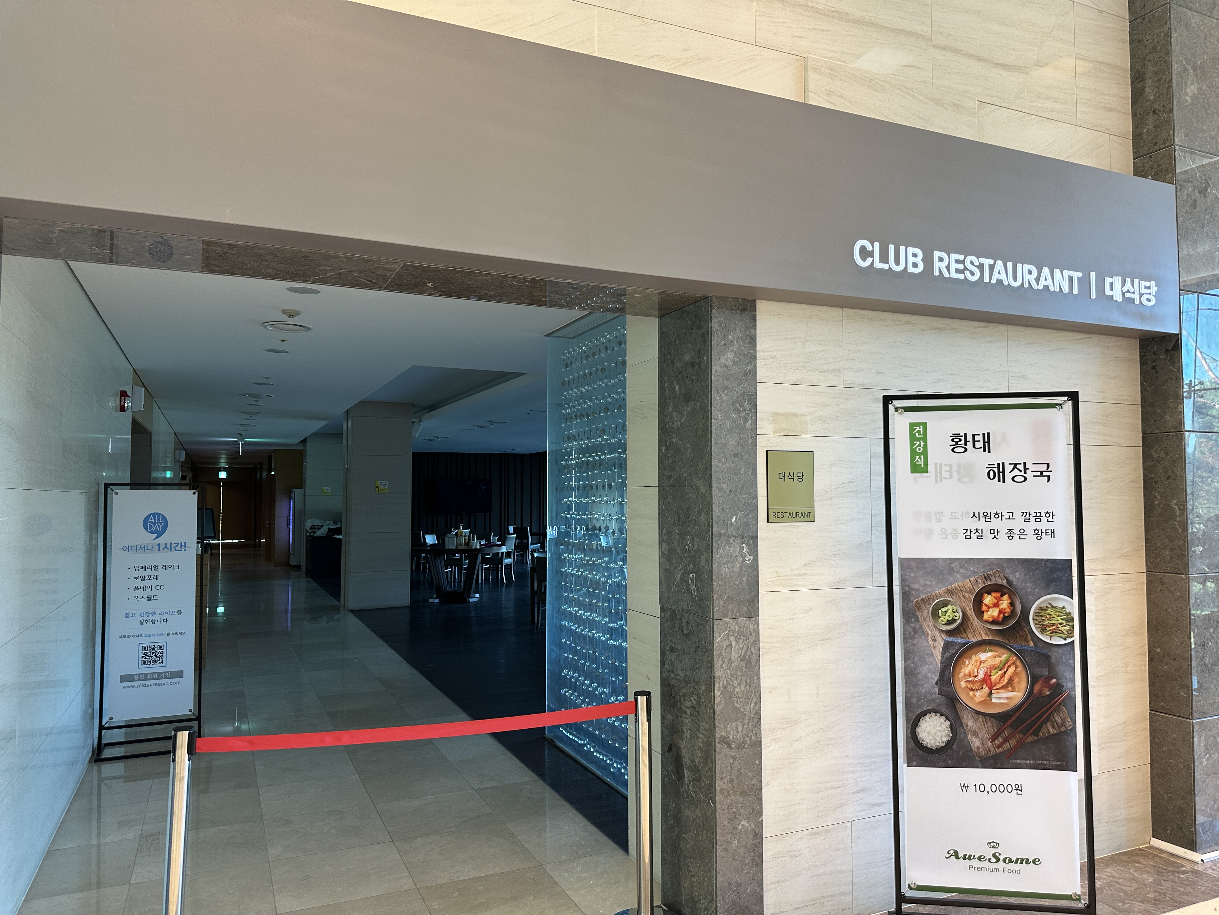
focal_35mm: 24
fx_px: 845
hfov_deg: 71.6
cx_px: 610
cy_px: 458
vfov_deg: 56.8
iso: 125
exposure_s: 1/60
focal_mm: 6.86
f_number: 1.78
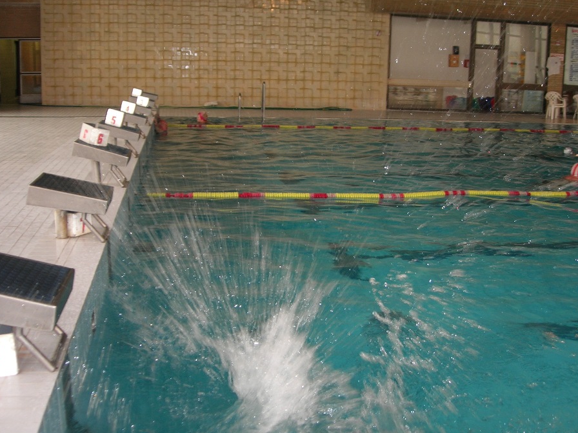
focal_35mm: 44
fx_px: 735
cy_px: 194
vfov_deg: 32.8
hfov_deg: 42.9
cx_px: 319
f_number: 2.8
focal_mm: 7.8
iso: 64
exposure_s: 1/30
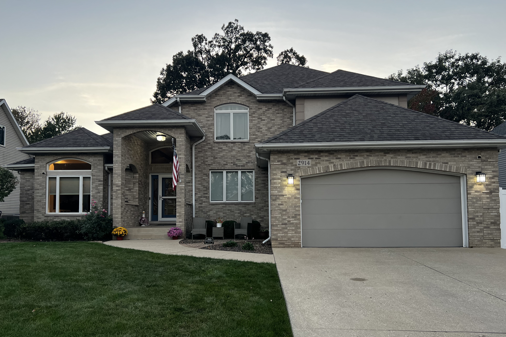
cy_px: 196
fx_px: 394
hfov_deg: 65.5
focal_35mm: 28
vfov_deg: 46.2
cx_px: 251
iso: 100
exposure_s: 1/121
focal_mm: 5.7
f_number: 1.5
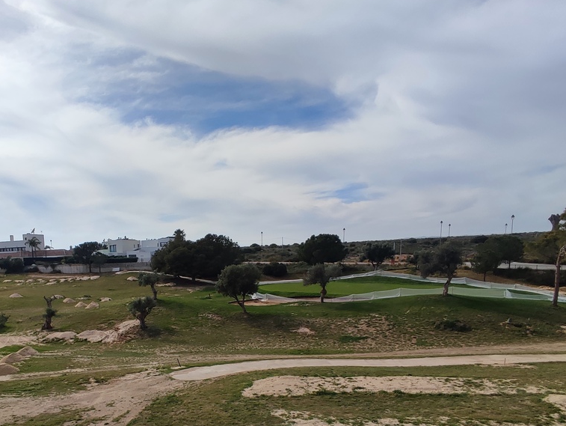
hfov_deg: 63.2
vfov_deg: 49.2
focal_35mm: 27
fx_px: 442
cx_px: 177
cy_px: 324
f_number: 2.2
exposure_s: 1/2724
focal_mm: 1.65
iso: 50
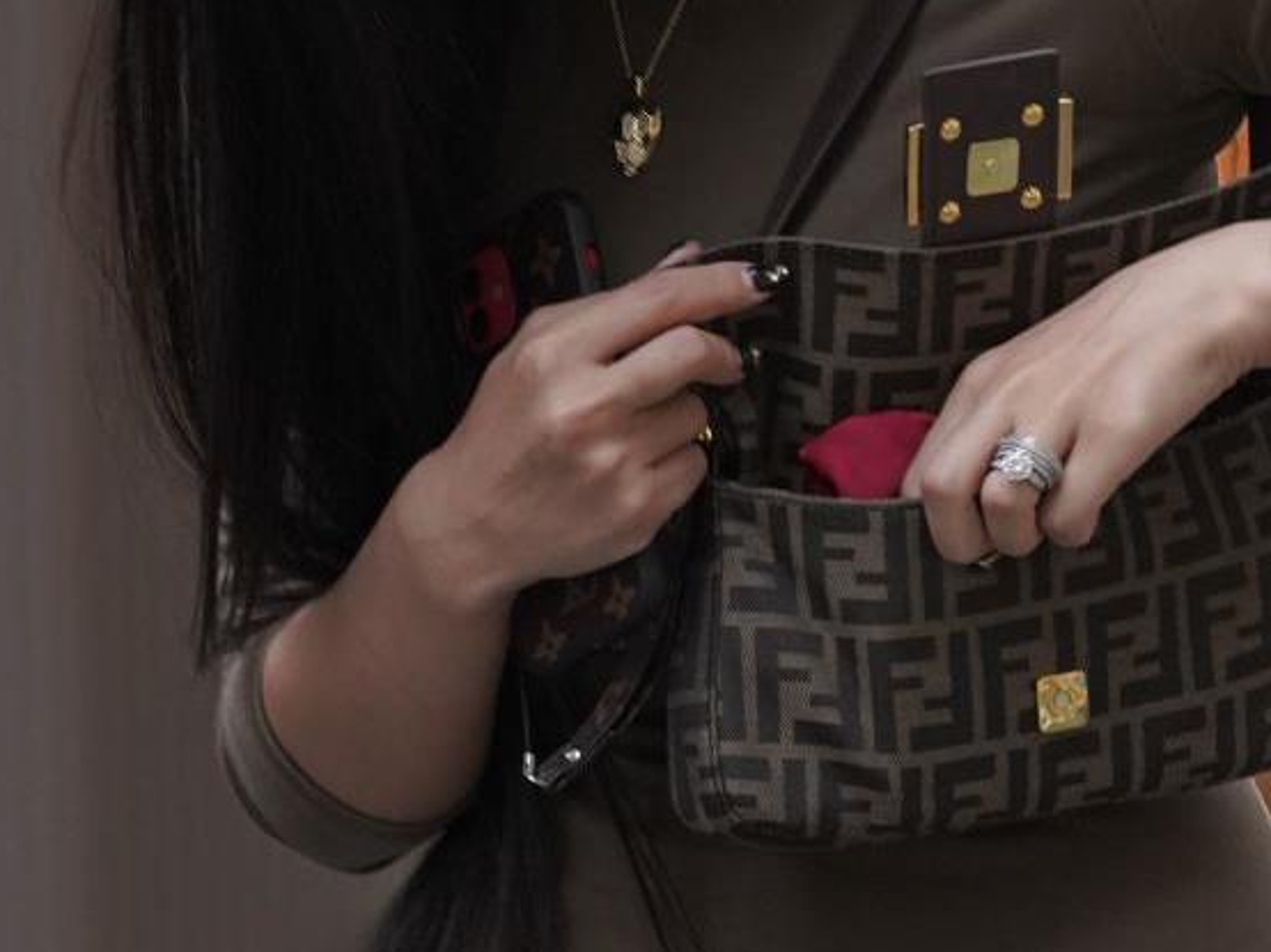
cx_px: 626
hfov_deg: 3.0
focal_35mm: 668
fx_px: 24516
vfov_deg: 2.2
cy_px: 1263
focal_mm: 135
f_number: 2
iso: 1000
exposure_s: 1/400
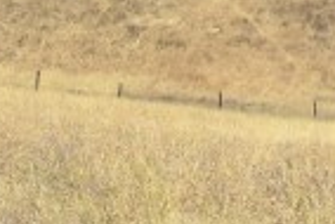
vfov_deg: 7.7
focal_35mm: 163
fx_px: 1515
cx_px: 606
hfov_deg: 11.7
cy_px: -353
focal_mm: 15
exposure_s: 1/500
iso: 320
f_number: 11
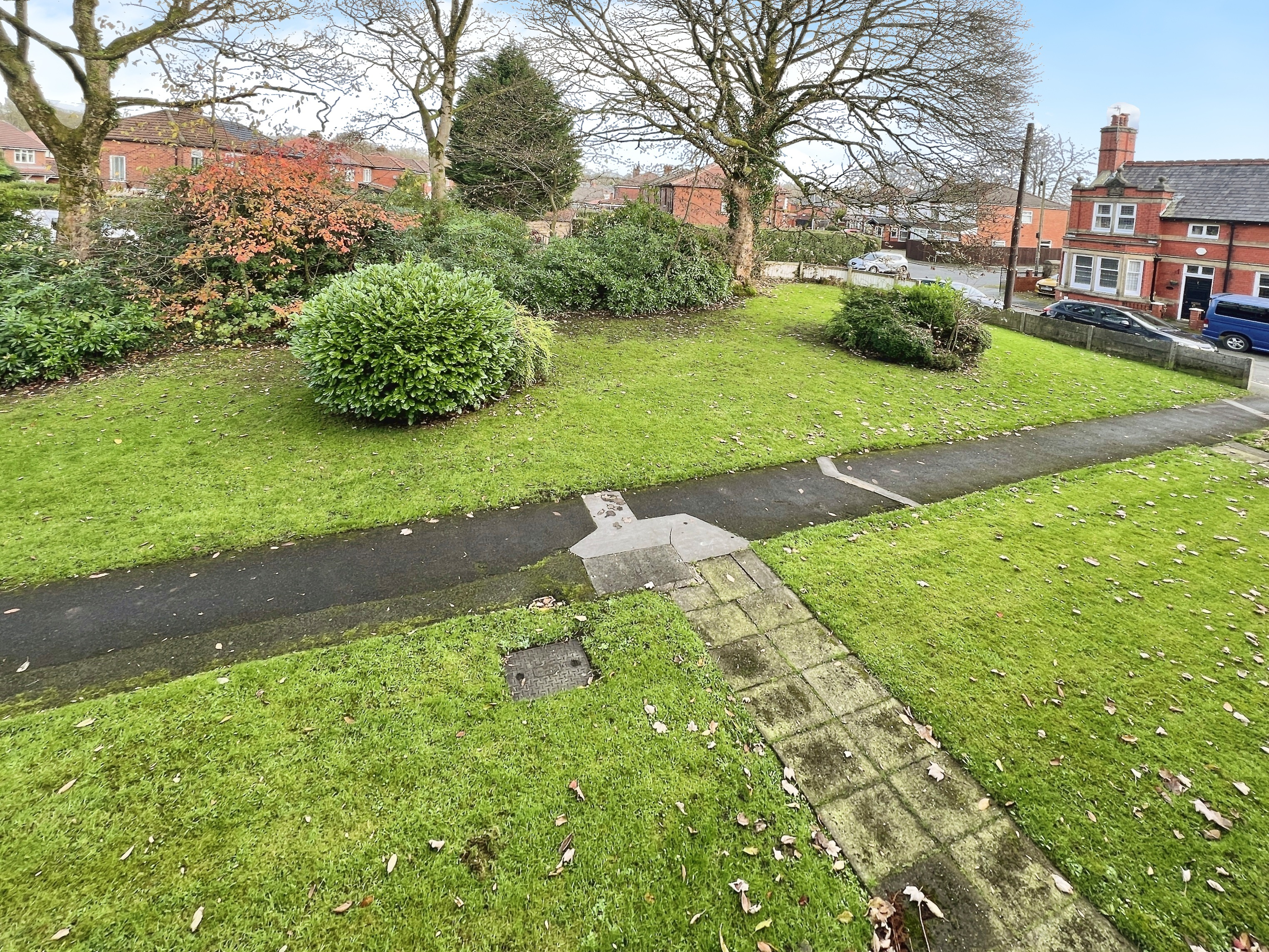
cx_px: 634
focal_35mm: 13
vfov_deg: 89.9
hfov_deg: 106.2
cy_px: 476
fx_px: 477
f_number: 1.8
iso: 40
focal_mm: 1.57
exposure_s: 1/99
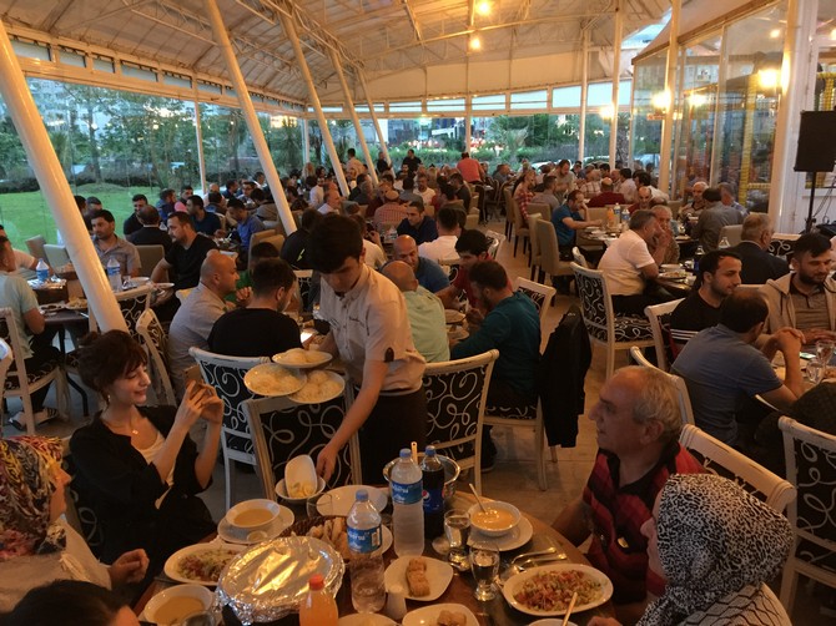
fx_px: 700
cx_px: 418
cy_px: 313
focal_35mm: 29
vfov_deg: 48.2
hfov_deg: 61.7
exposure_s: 1/4
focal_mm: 4.15
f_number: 2.2
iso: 125
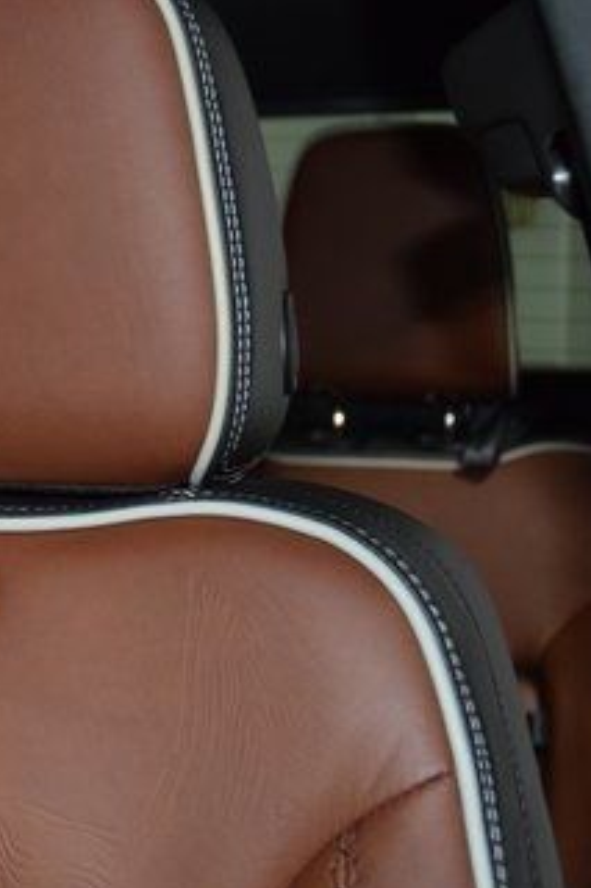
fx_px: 1775
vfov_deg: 28.1
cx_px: -155
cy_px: 409
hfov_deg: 17.8
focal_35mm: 72
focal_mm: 24
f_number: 3.8
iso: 1600
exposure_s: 1/80
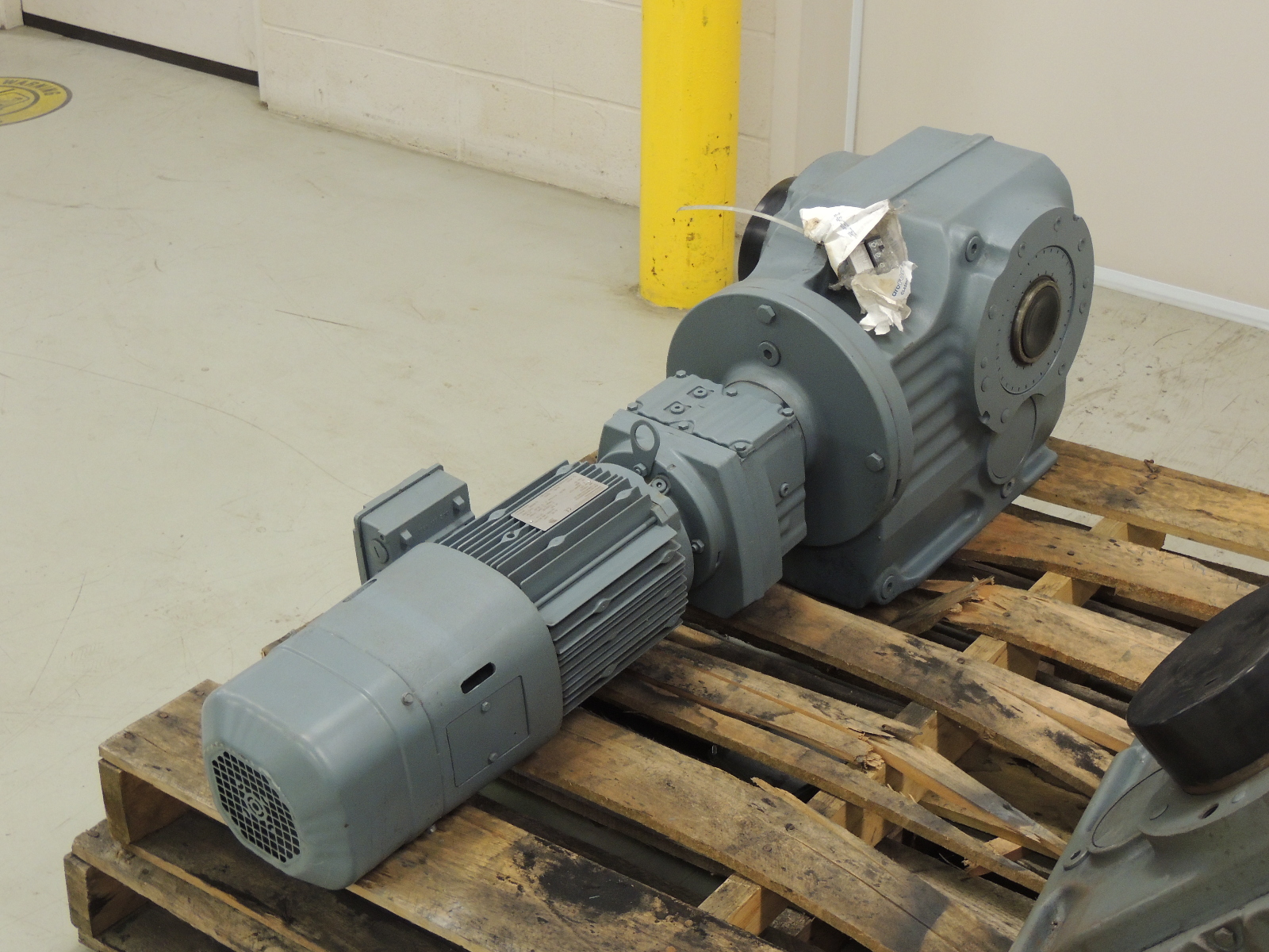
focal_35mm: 50
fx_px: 1833
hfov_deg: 38.2
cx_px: 634
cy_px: 476
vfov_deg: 29.1
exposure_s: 1/13
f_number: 3.6
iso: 400
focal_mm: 8.9
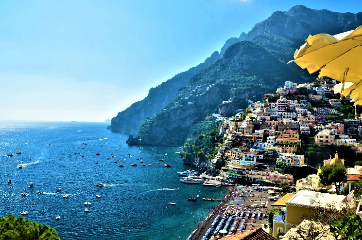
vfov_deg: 44.7
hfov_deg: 63.7
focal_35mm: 29
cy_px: 125
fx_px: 291
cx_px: 190
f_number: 11
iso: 200
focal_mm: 18
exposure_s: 1/125
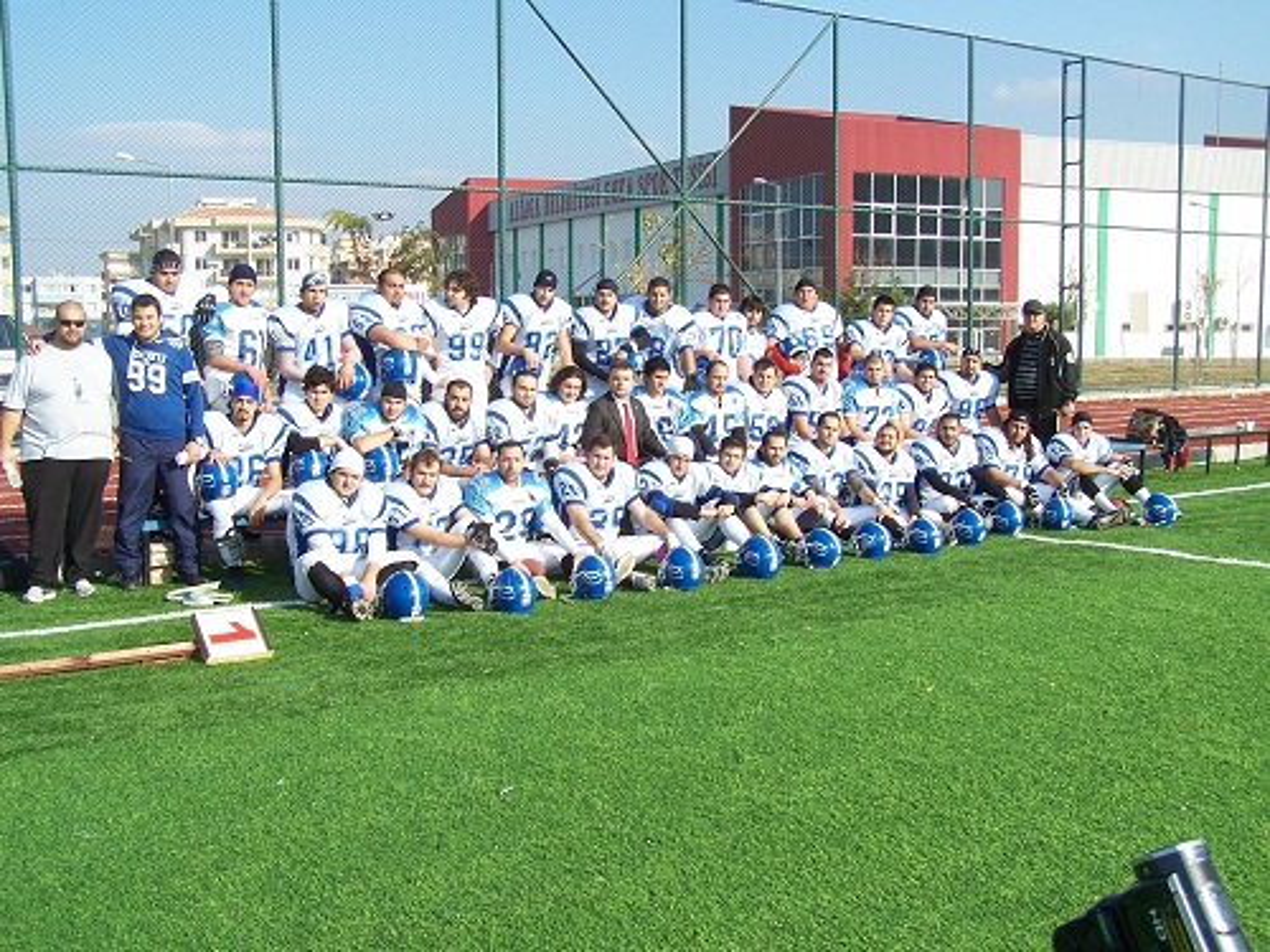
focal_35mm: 40
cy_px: 476
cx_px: 635
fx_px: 1468
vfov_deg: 36.0
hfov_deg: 46.8
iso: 80
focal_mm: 6.7
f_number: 4
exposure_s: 1/640
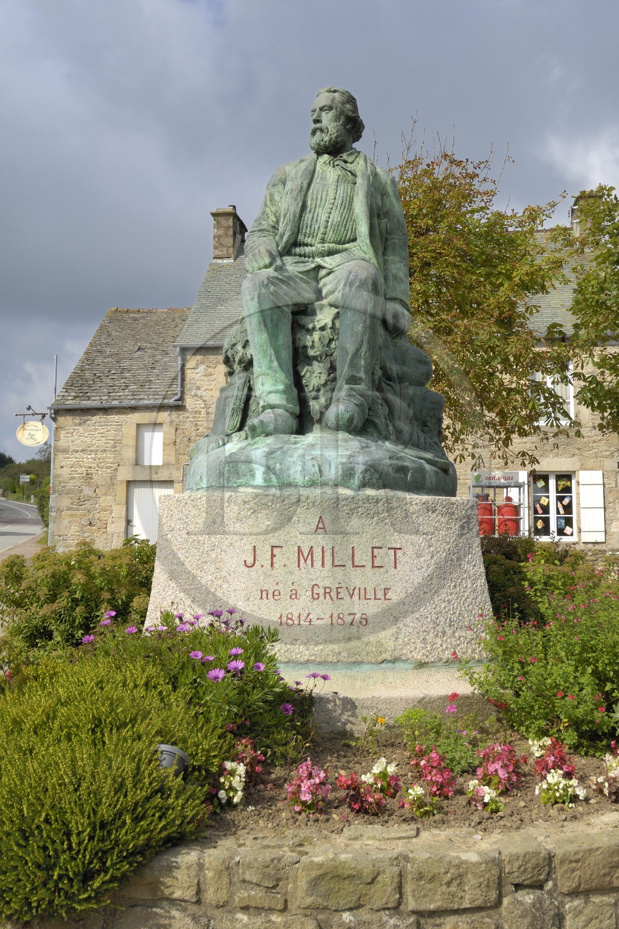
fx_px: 929
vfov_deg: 53.1
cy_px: 464
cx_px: 310
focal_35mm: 36
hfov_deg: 36.9
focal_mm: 24
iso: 100
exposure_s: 1/125
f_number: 12
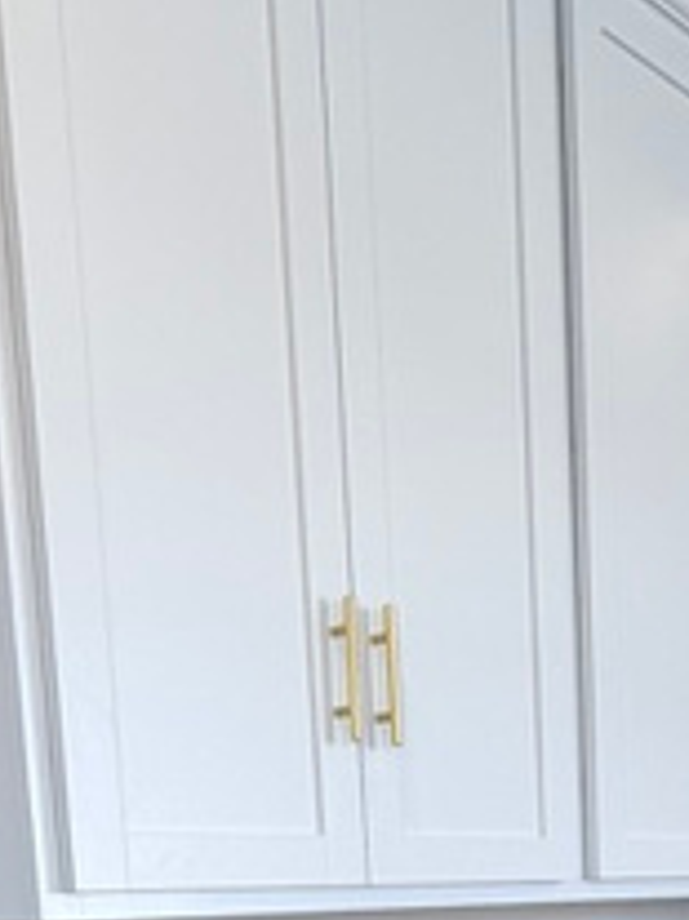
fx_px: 1381
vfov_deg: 31.2
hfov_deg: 27.2
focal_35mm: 52
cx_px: 591
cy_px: 1093
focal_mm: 2.22
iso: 125
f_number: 2.2
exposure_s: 1/120
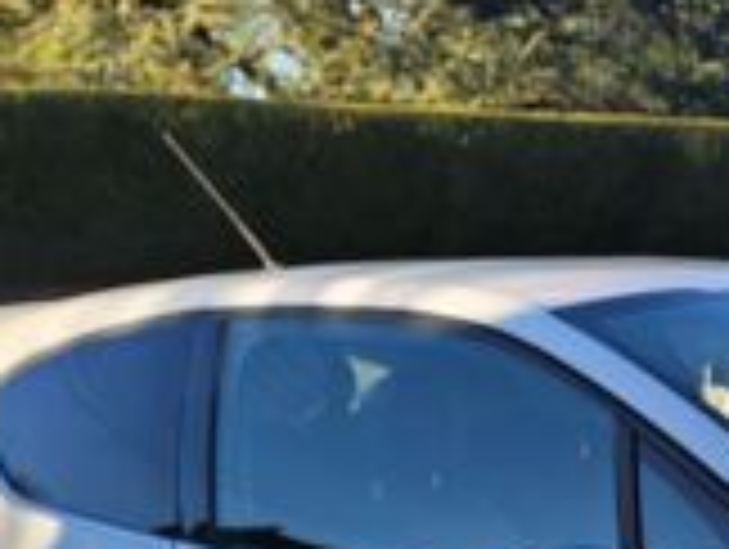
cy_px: 698
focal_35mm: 74
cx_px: 792
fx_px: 1561
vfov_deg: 18.6
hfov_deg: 24.6
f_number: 1.8
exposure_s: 1/265
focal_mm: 7
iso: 20
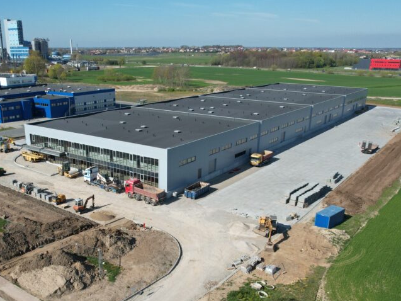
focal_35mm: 34
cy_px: 201
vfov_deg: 41.3
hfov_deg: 53.4
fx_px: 394
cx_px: 154
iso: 100
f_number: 2.8
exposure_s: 1/2000
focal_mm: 8.38
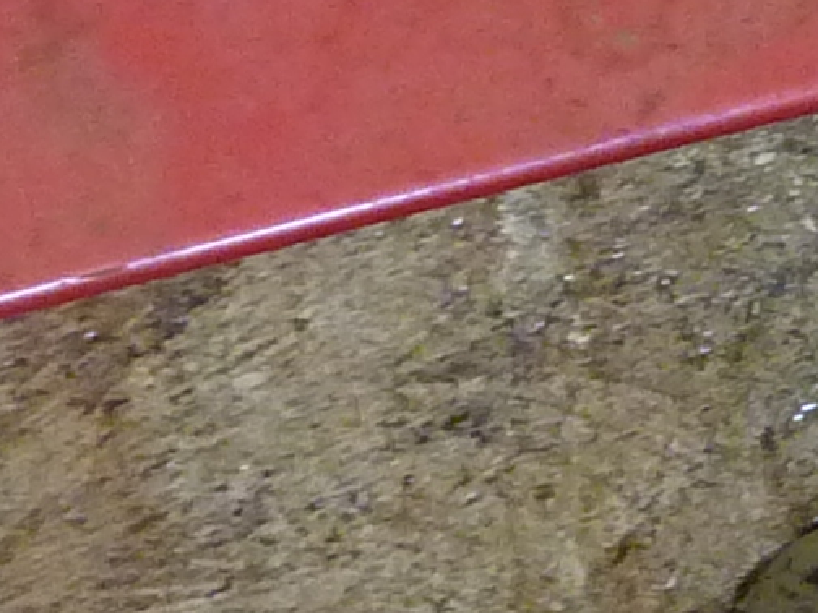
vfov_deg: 3.5
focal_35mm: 427
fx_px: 10090
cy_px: 19
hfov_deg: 4.5
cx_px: 1993
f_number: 3.9
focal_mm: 9.7
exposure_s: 1/40
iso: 400
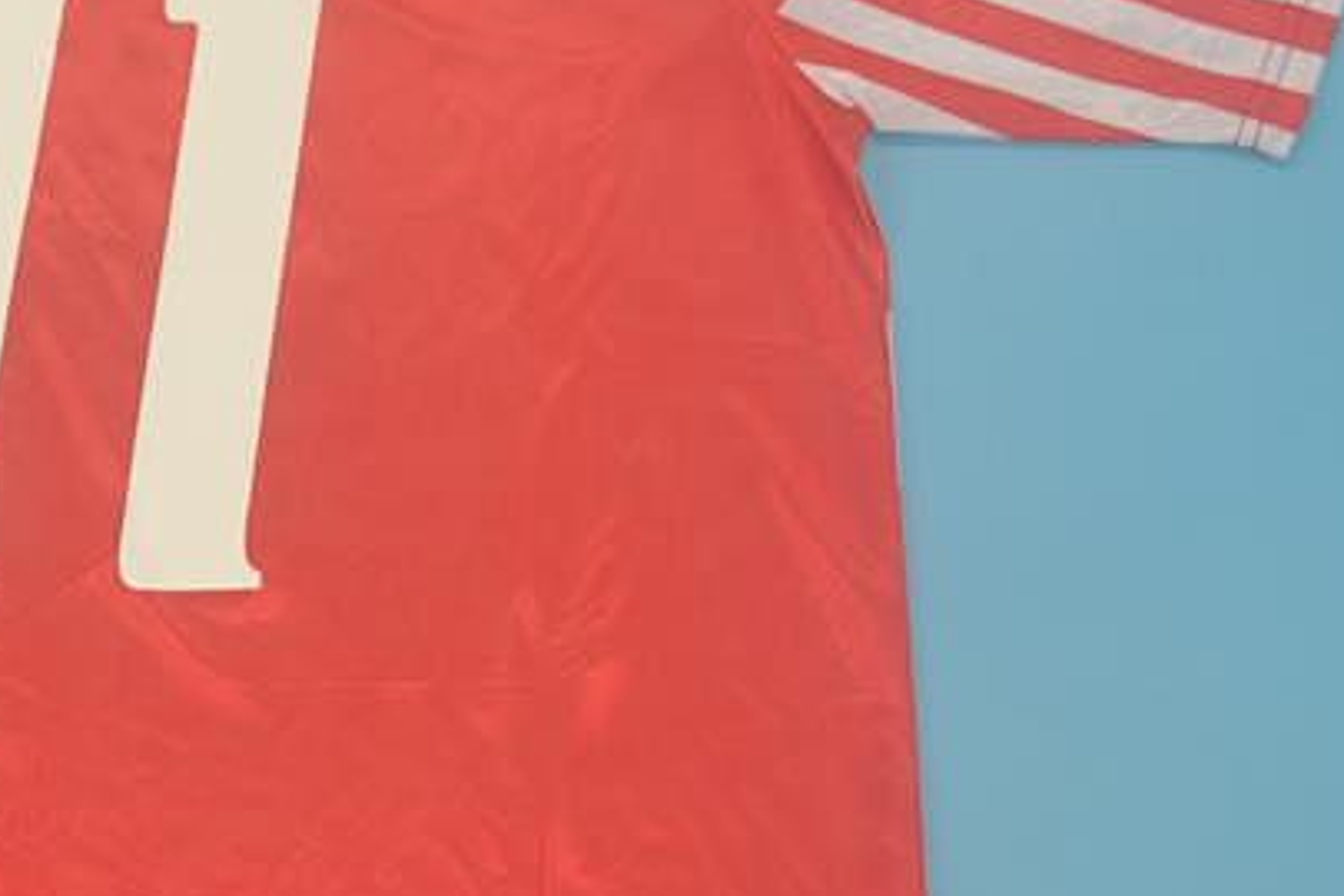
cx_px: 96
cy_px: 411
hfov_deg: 22.5
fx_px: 3285
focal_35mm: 88
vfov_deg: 15.5
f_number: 3.8
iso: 200
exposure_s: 1/125
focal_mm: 22
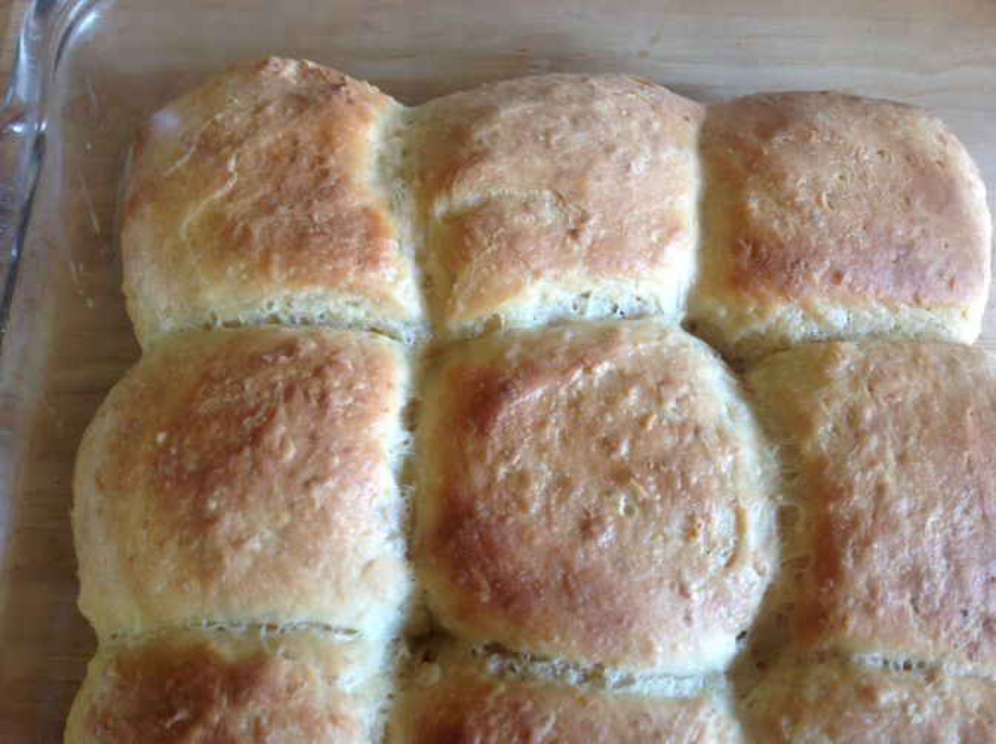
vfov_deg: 40.6
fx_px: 1006
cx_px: 498
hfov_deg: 52.7
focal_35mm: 35
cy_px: 372
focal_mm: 4.28
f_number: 2.4
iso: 80
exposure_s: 1/15
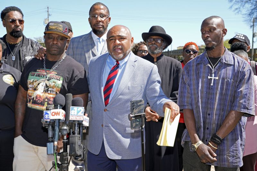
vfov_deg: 33.4
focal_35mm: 40
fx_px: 285
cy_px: 86
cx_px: 128
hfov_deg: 48.5
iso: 250
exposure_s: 1/320
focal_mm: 40
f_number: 6.3
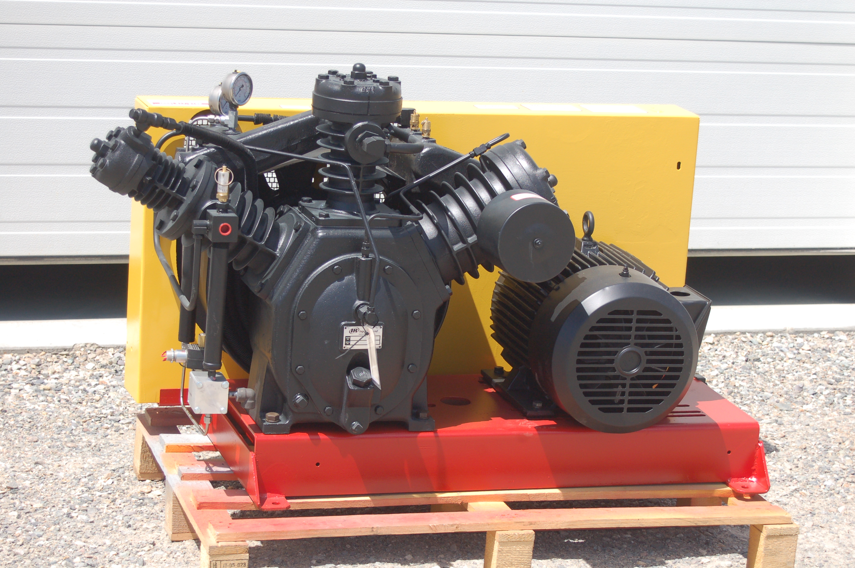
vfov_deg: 13.8
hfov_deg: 20.6
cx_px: 428
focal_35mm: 99
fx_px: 2349
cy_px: 284
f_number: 7.1
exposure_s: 1/640
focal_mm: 66
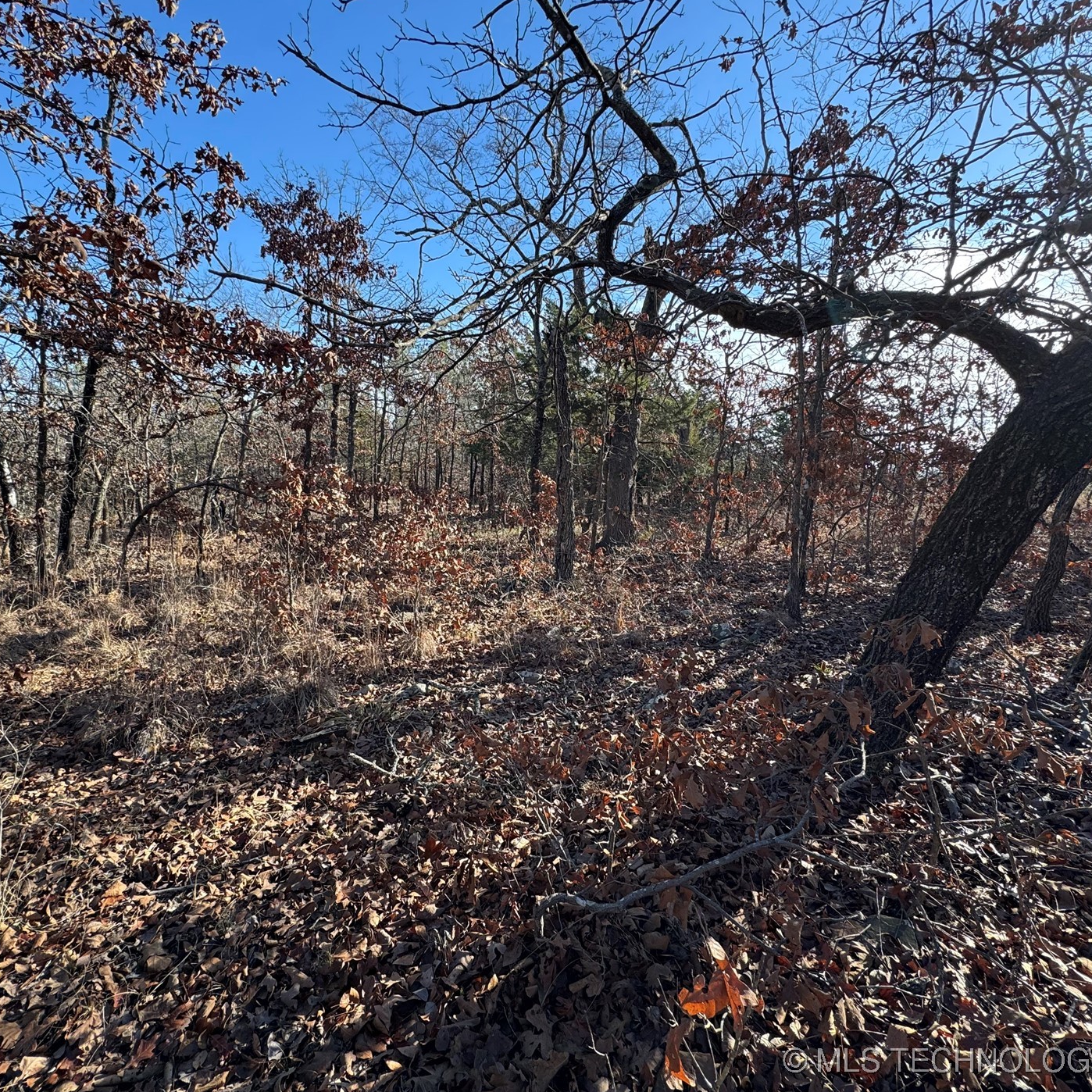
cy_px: 531
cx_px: 513
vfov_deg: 83.9
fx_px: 607
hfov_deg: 83.9
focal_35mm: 17
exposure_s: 1/306
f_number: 2.2
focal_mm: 2.22
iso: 40
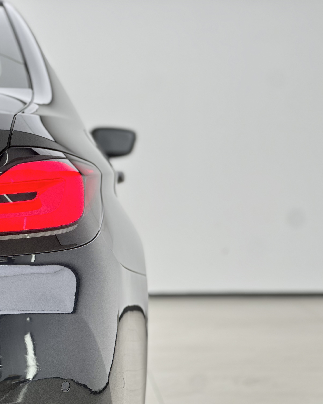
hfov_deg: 15.1
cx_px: 64
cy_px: 203
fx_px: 1207
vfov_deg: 19.0
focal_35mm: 101
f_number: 2.8
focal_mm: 9
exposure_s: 1/100
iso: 64
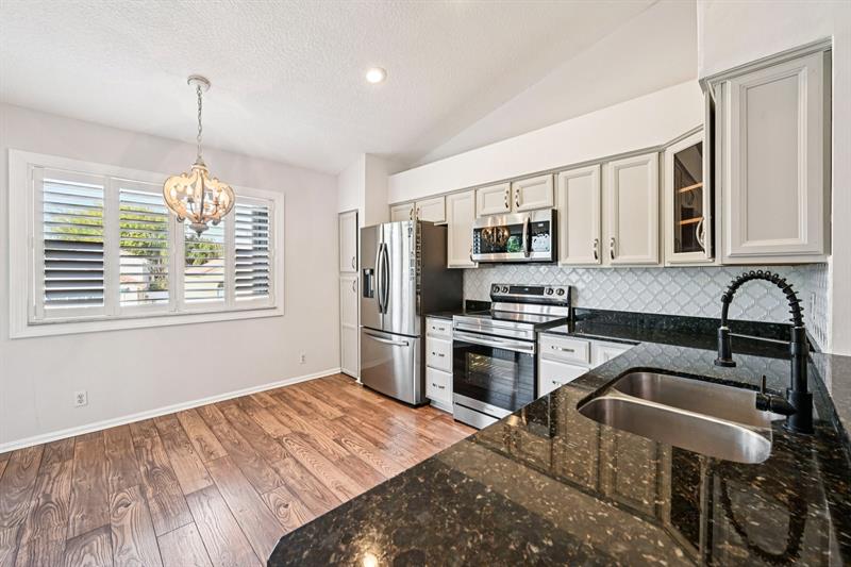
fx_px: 331
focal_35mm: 14
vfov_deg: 81.2
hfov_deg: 104.3
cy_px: 284
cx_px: 426
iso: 1250
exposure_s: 1/50
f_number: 8
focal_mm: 14
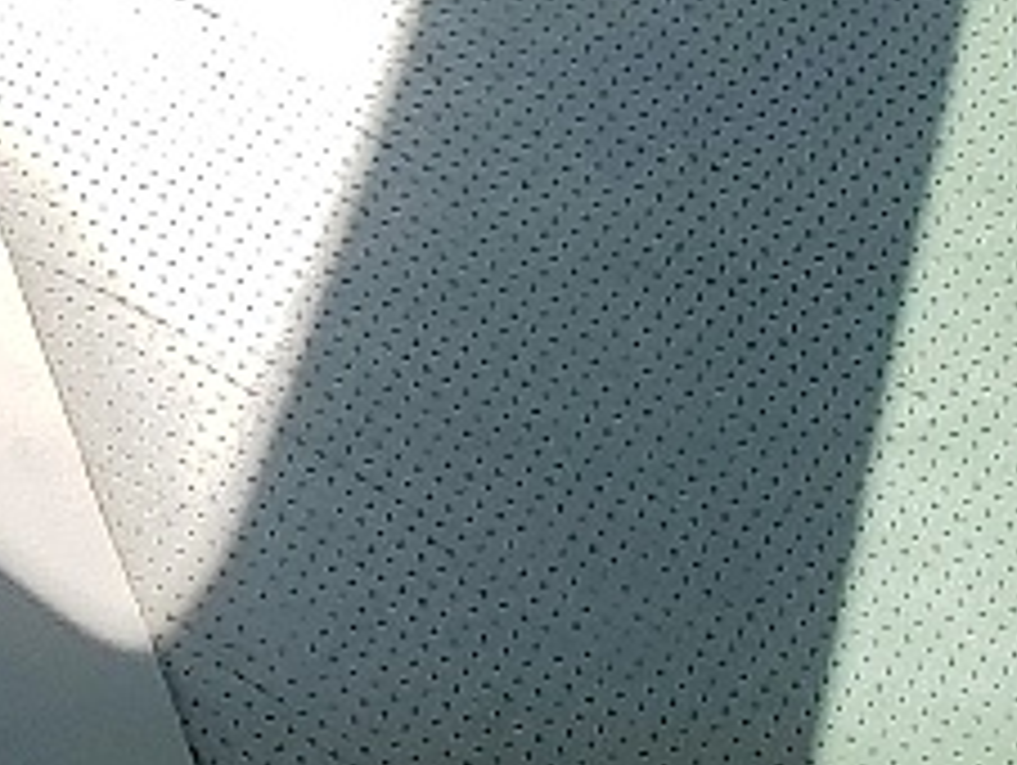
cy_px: -9
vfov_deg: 8.0
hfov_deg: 9.9
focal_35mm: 184
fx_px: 5412
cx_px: -1071
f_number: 1.5
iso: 50
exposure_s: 1/1250
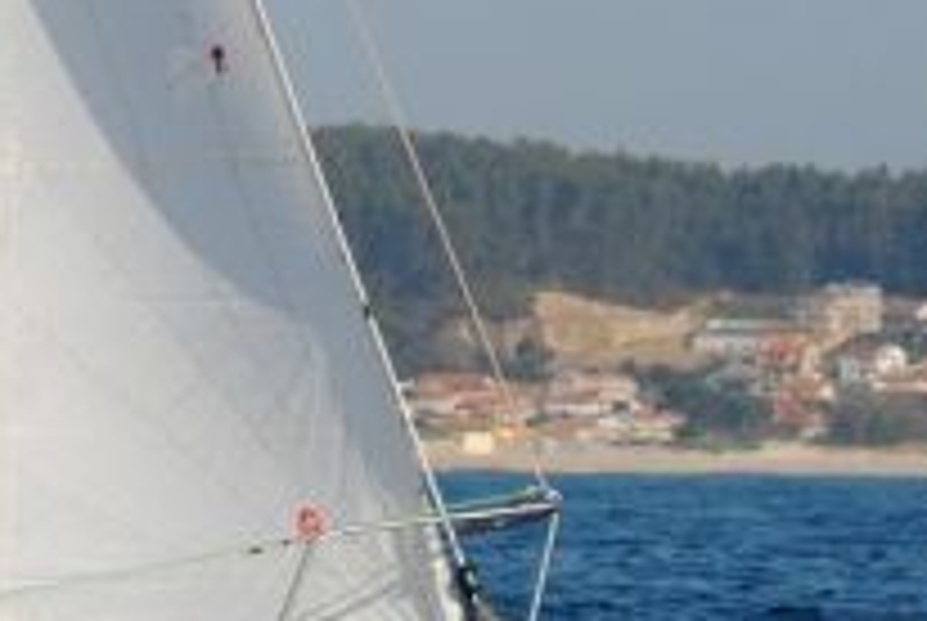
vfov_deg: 2.9
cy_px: 254
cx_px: -158
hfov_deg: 4.3
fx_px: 12326
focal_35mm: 478
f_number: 6.3
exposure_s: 1/640
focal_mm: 82
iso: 100
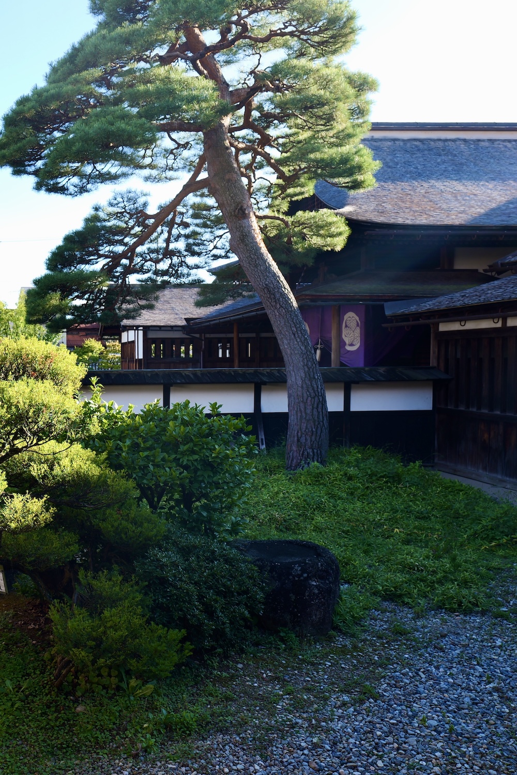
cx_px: 258
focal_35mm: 20
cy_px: 388
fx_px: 431
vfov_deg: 84.0
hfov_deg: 61.9
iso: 100
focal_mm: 20
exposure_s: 1/60
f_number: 6.3
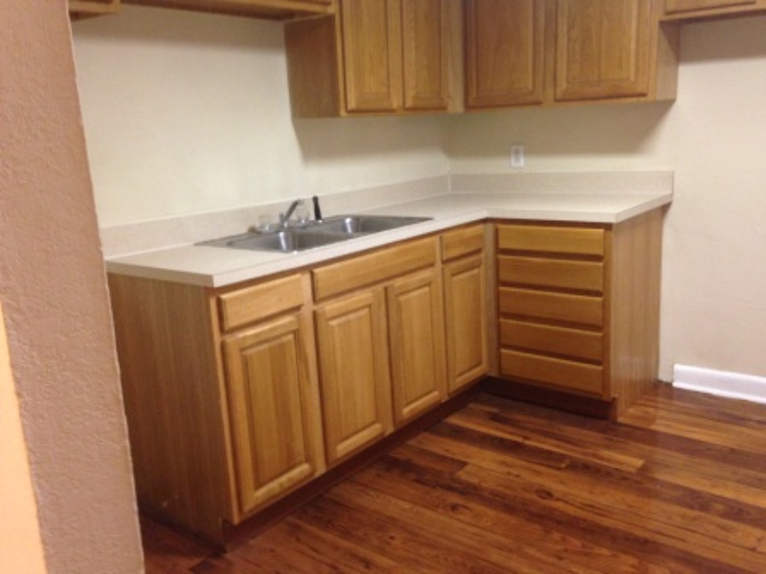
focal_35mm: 33
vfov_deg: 42.9
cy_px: 287
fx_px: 730
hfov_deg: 55.4
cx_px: 383
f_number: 2.4
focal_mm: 4.12
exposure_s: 1/20
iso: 250
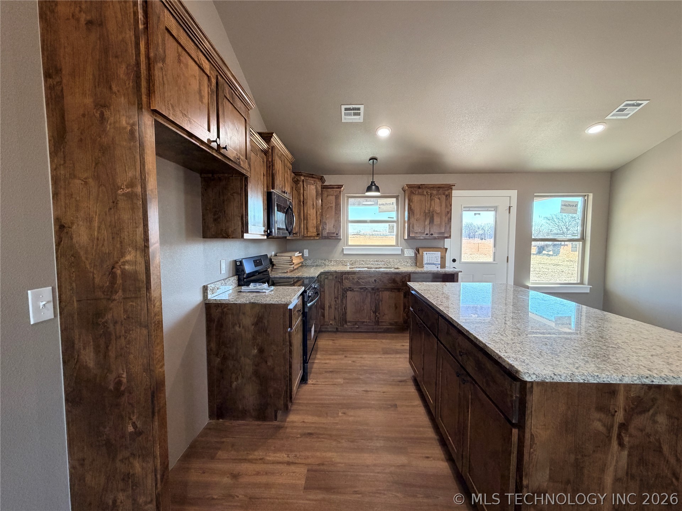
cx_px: 341
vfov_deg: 85.7
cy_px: 256
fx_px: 276
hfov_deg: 102.1
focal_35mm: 14
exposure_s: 1/120
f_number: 2.2
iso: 320
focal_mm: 2.22
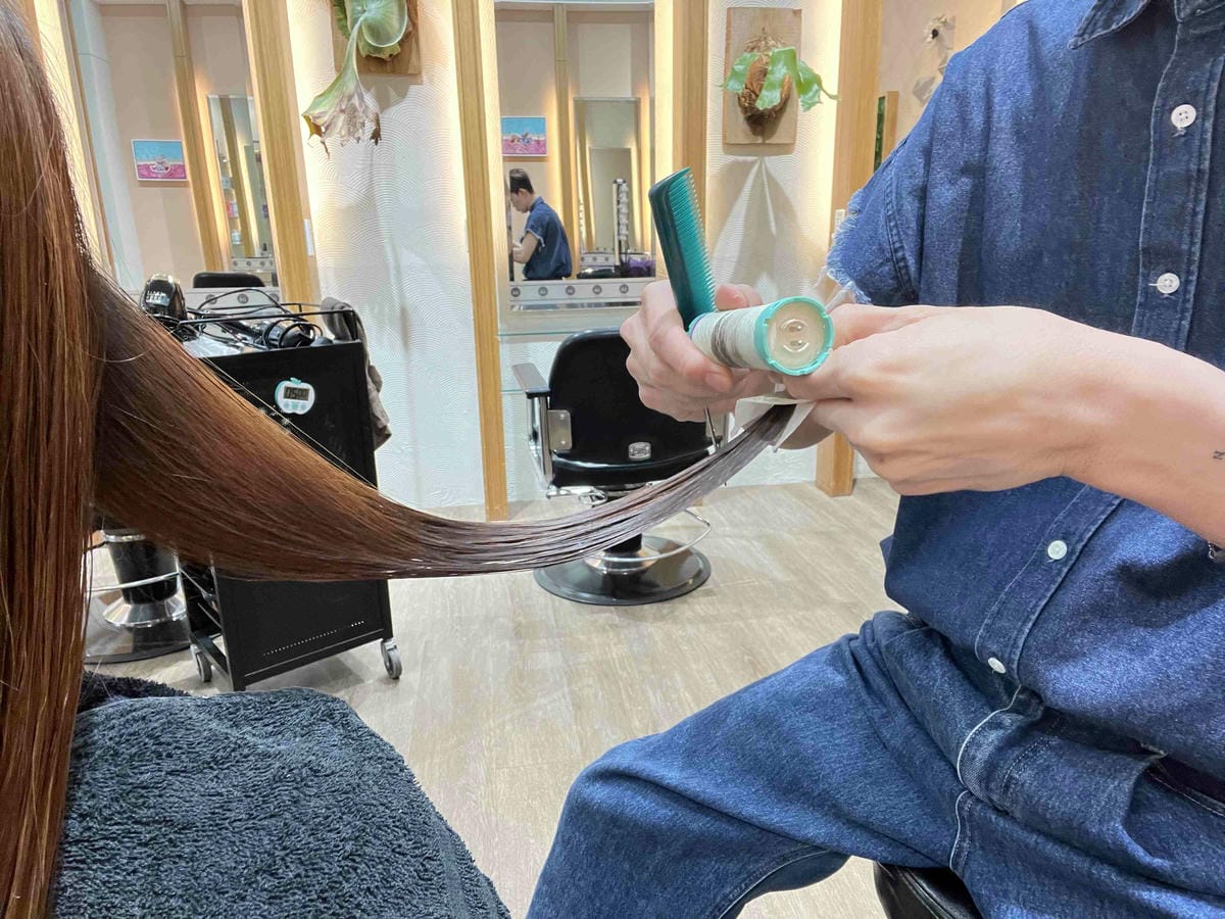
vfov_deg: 58.9
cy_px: 460
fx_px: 814
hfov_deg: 73.9
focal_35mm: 23
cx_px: 612
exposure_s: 1/40
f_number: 2.2
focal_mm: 2.71
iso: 250
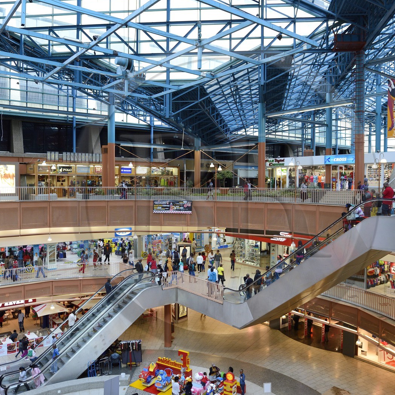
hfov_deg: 52.4
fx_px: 400
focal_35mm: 31
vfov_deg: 52.5
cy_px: 196
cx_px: 223
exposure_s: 1/60
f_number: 4.5
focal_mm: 24
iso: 800
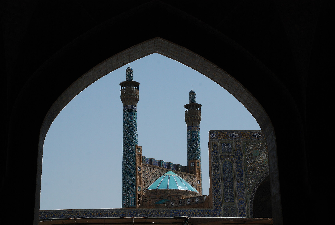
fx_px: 671
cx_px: 168
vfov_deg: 19.0
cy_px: 112
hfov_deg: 28.0
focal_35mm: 72
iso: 320
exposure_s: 1/640
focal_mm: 48
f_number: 13
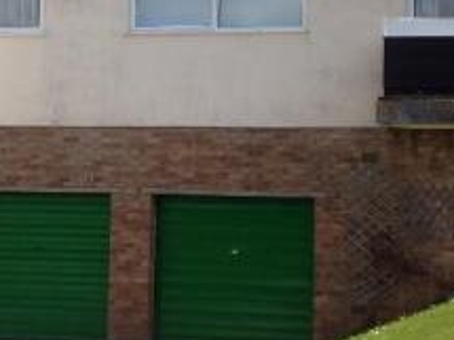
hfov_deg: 20.7
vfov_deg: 15.5
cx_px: 240
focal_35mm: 95
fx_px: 1245
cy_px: 102
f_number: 2.4
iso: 50
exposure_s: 1/1284
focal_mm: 4.28
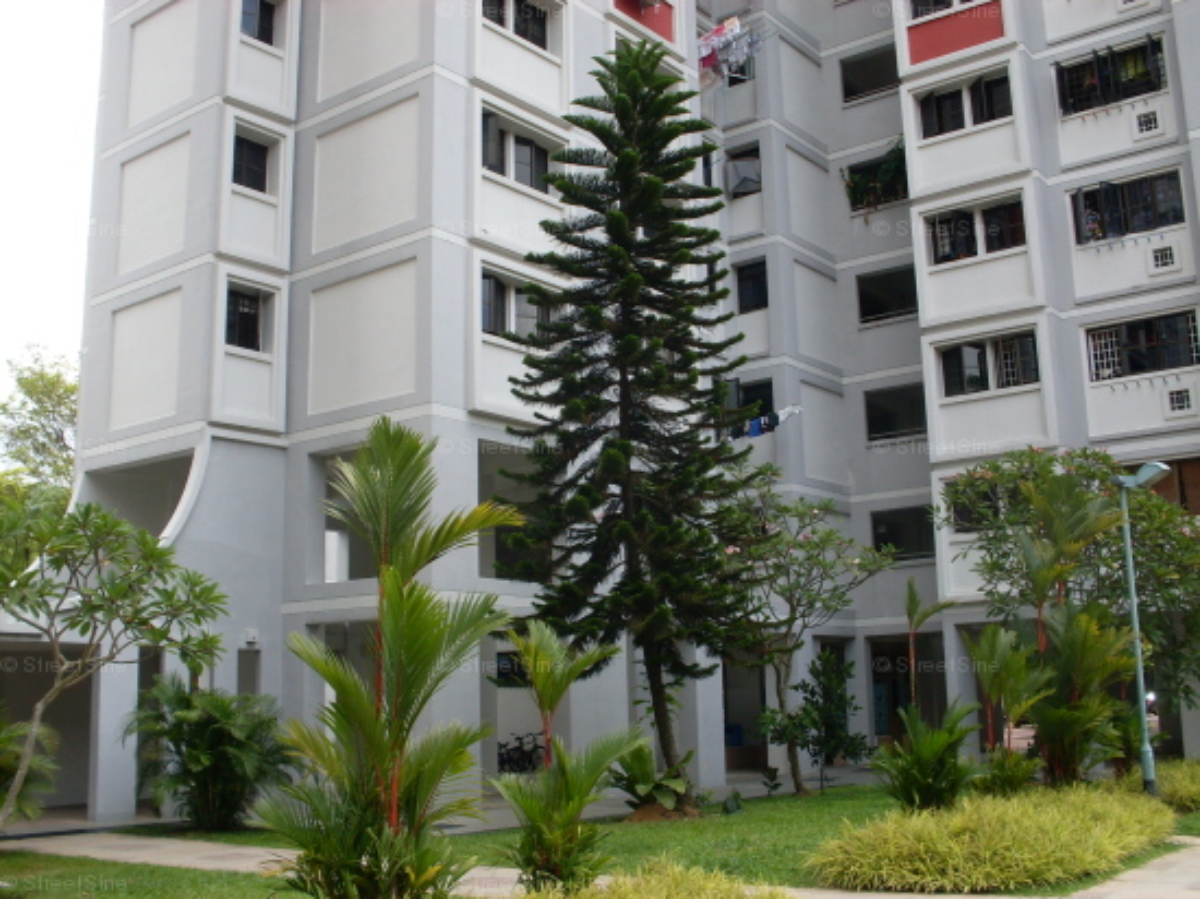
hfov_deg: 49.0
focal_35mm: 38
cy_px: 450
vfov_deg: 37.7
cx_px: 600
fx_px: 1317
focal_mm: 6.3
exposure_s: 1/60
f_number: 8.4
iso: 80
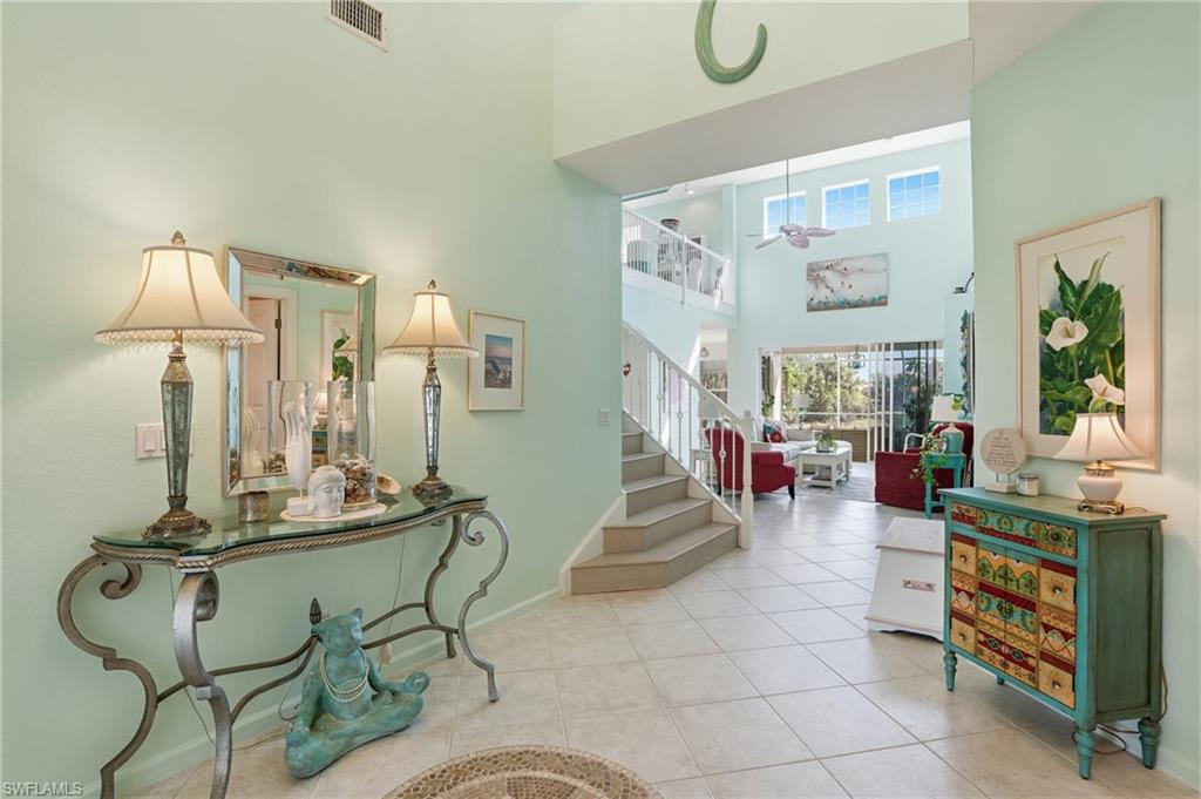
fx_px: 533
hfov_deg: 96.8
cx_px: 600
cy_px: 400
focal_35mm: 16
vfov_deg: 73.7
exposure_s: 1/500
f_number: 9
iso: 400
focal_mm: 16
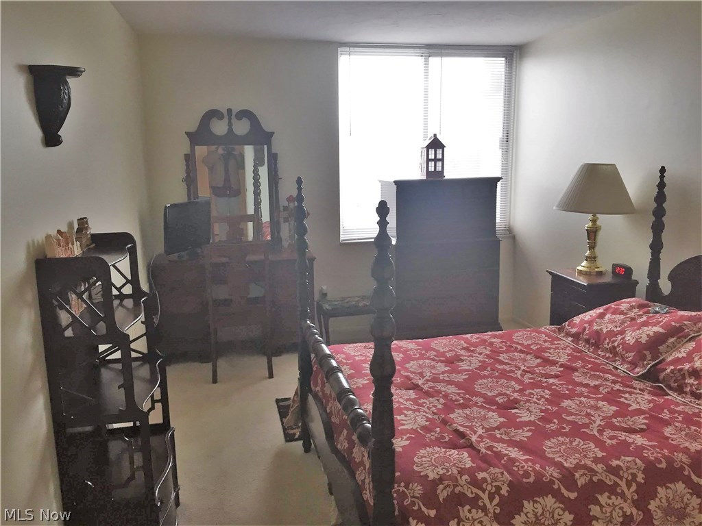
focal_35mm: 29
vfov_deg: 48.2
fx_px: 588
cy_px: 263
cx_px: 351
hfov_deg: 61.7
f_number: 2.2
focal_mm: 4.15
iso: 64
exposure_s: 1/30
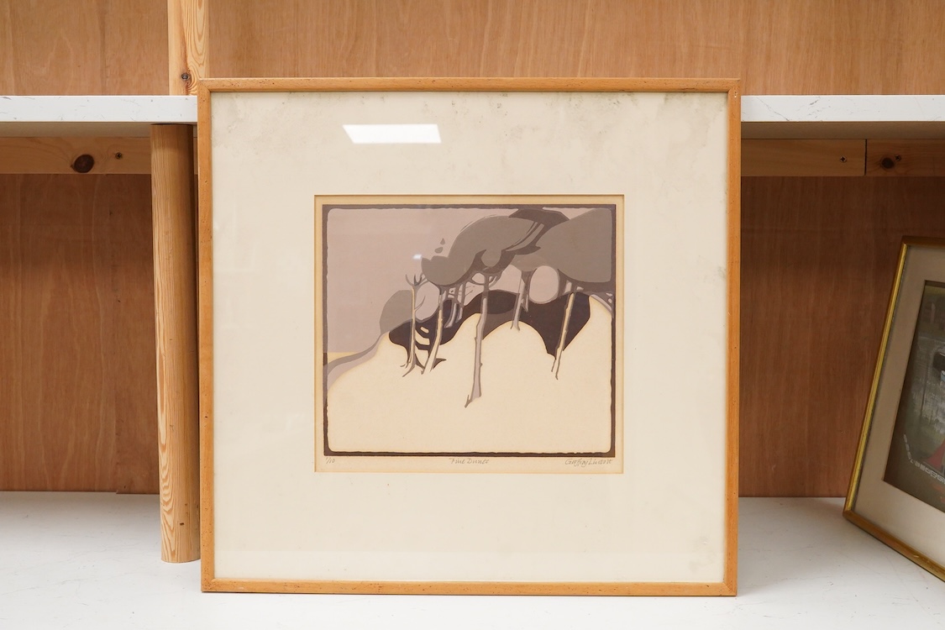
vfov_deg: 29.9
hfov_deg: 43.6
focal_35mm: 45
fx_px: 1181
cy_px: 315
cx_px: 472
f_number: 13
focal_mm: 30
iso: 2500
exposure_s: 1/100
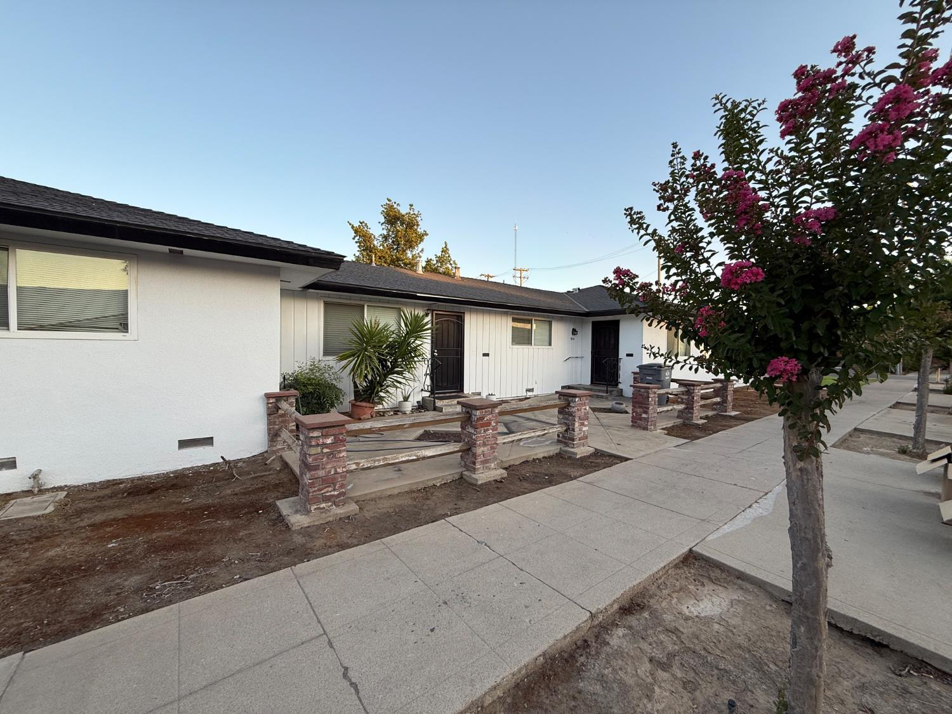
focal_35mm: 14
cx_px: 476
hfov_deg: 102.1
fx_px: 385
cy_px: 357
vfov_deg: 85.7
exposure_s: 1/216
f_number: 2.2
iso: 50
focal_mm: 2.22
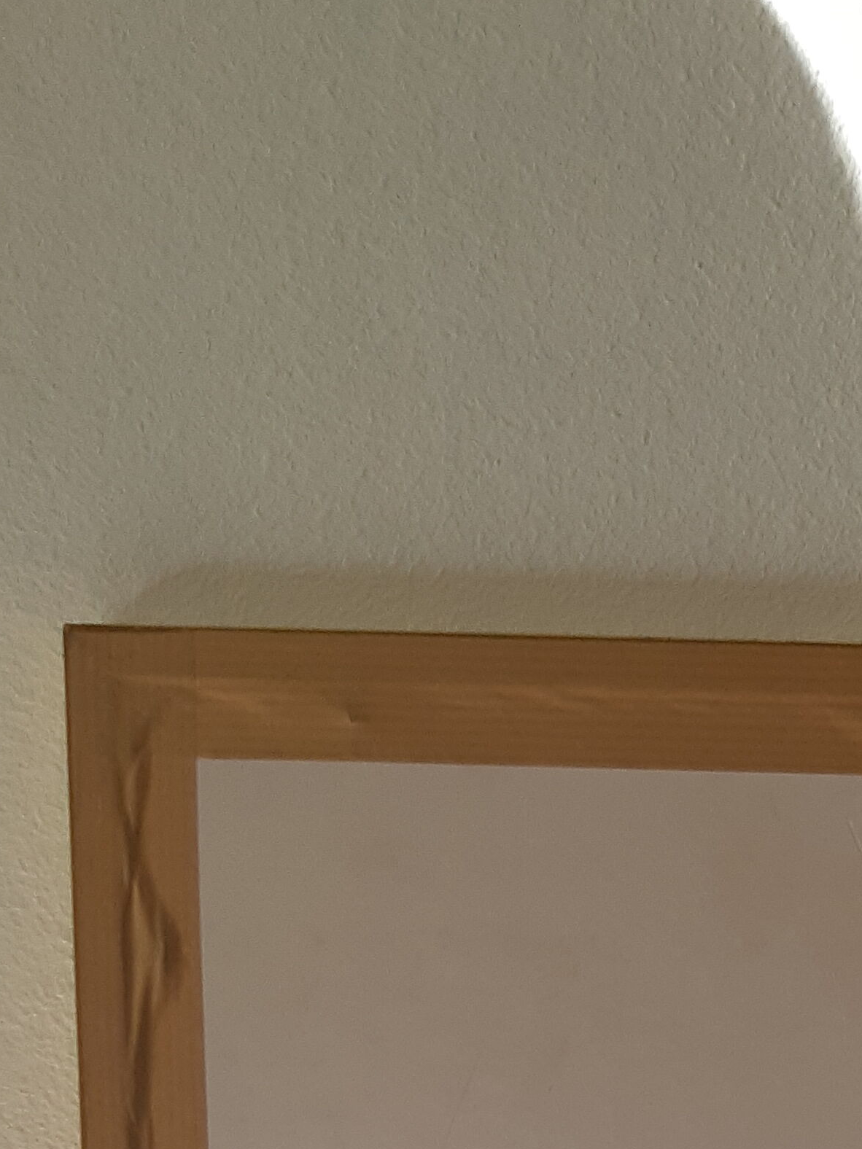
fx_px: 2523
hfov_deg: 18.7
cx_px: 923
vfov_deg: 21.9
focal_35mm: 76
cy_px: 1665
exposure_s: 1/189
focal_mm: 3.93
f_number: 1.7
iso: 40
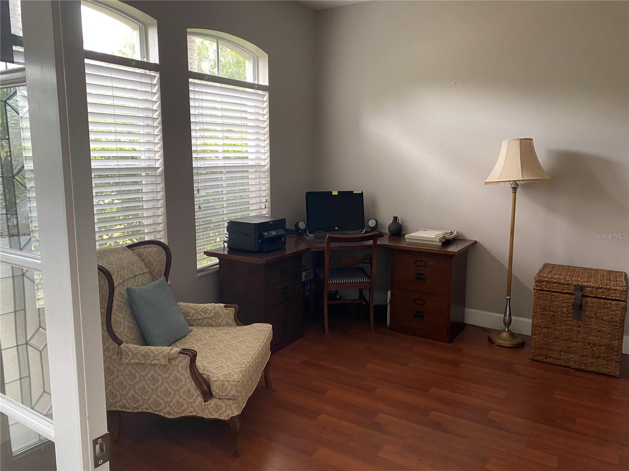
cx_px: 314
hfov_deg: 67.3
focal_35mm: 26
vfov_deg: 53.1
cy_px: 236
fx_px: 472
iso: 125
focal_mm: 4.25
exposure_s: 1/100
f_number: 1.8
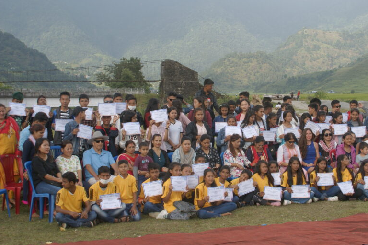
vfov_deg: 24.1
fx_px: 572
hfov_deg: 35.5
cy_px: 108
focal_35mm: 56
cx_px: 227
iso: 100
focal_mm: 28
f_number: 8
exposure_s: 1/80
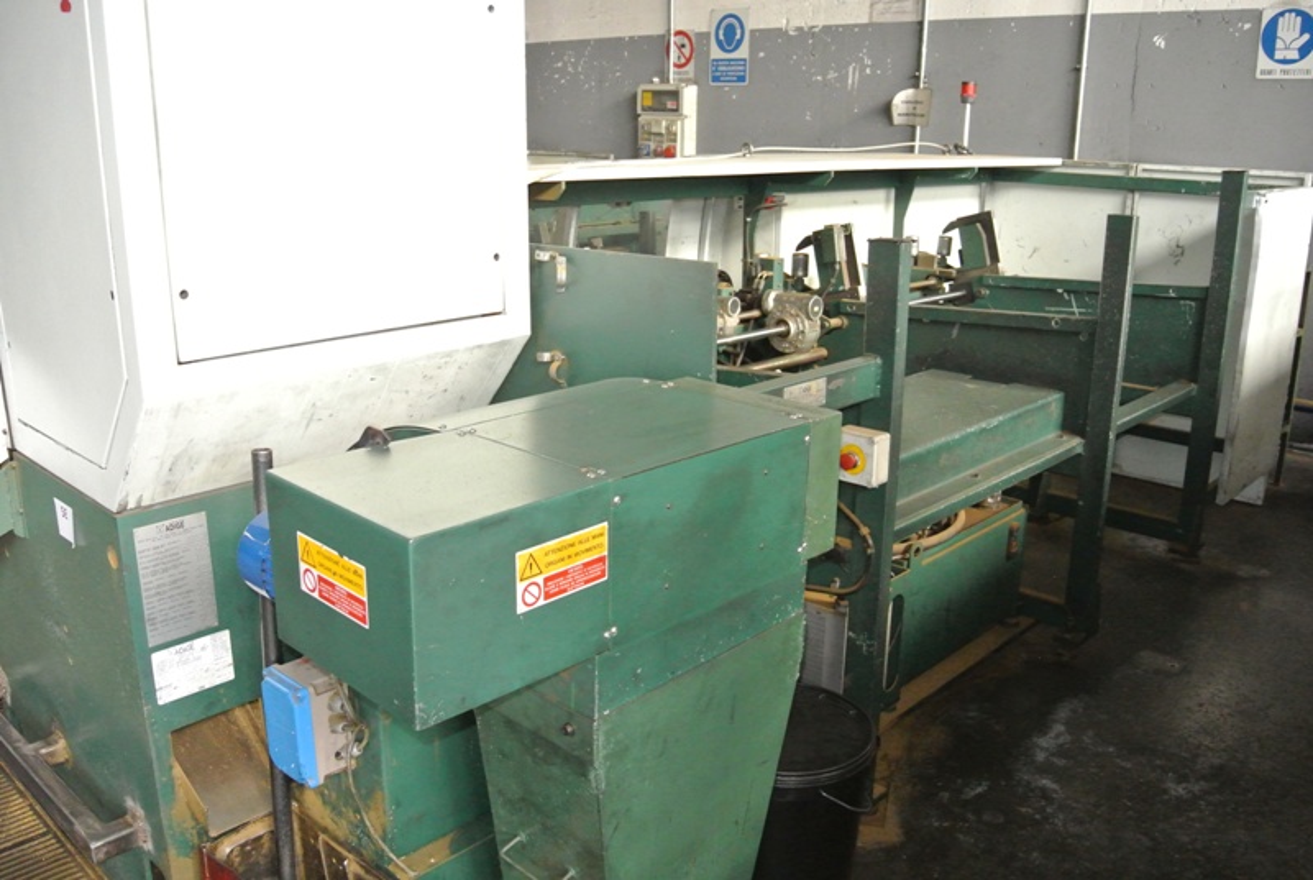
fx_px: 1059
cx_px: 656
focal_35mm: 29
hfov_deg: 63.6
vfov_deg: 45.1
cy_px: 440
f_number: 3.5
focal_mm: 11
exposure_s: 1/60
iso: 2200
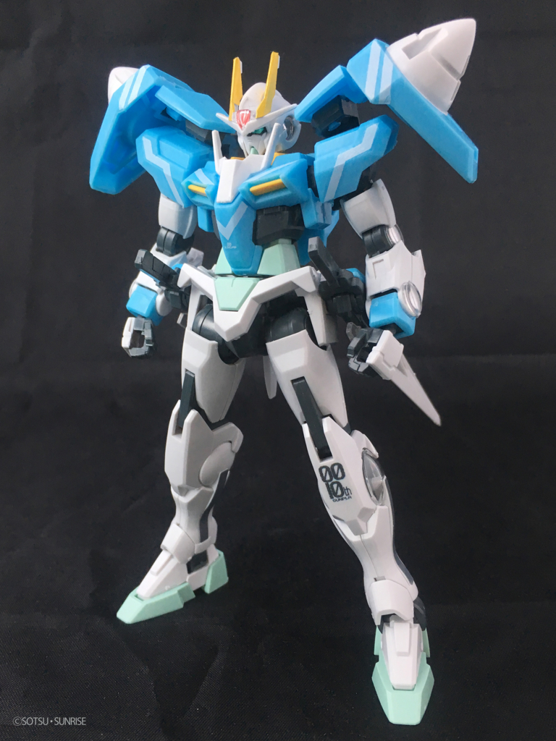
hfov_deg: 48.2
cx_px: 278
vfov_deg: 61.7
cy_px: 370
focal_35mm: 29
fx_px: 621
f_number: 2.2
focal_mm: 4.15
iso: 25
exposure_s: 1/30
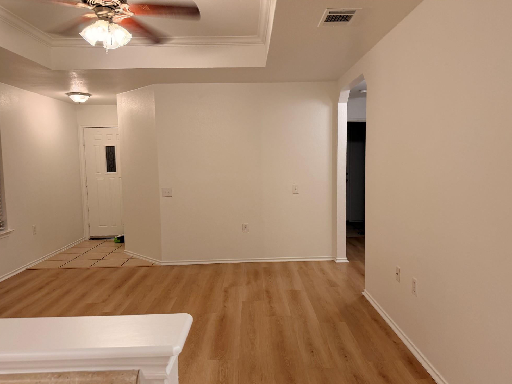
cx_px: 259
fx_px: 370
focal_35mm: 25
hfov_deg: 69.4
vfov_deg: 54.9
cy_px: 198
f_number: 1.78
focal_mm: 6.76
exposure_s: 1/60
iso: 125
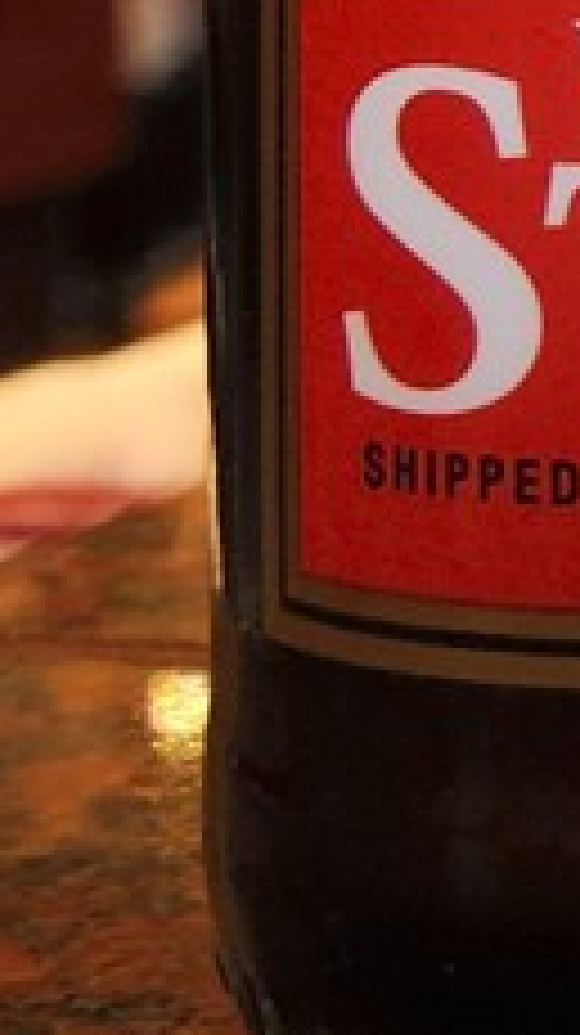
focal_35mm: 175
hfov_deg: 5.2
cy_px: -891
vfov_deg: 11.3
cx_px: 3008
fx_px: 4795
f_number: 9
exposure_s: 1/6
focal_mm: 24
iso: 800
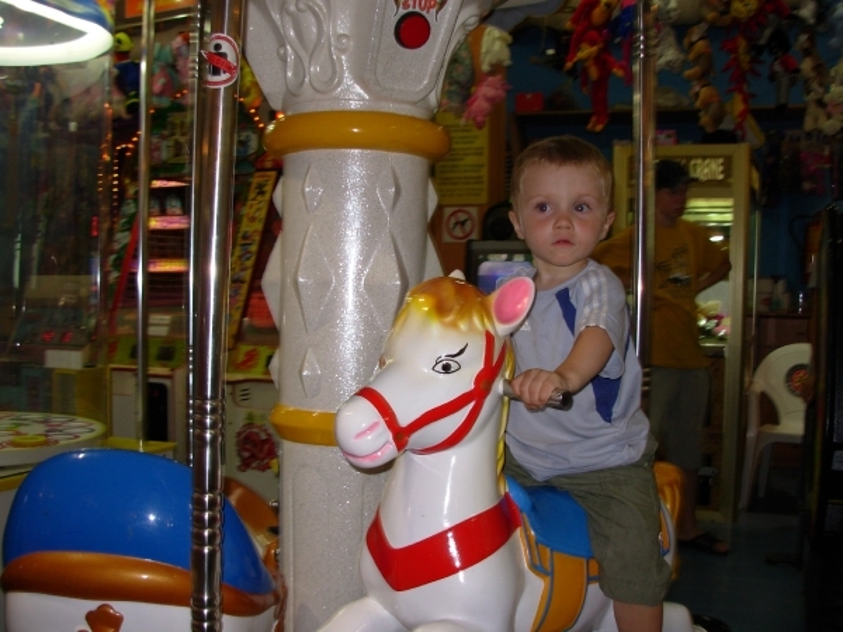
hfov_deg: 49.0
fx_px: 925
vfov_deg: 37.7
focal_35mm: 38
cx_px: 422
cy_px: 316
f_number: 2.9
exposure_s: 1/32
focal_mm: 6.3
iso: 50
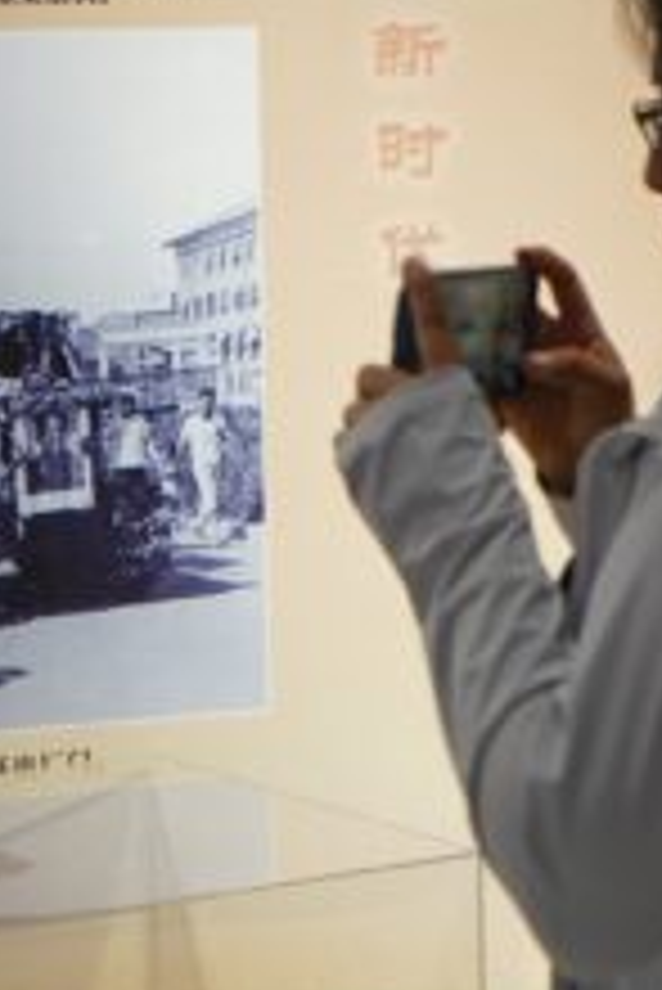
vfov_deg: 14.7
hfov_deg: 10.1
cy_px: -104
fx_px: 3745
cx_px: 108
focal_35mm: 136
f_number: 4
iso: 800
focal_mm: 39
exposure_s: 1/50
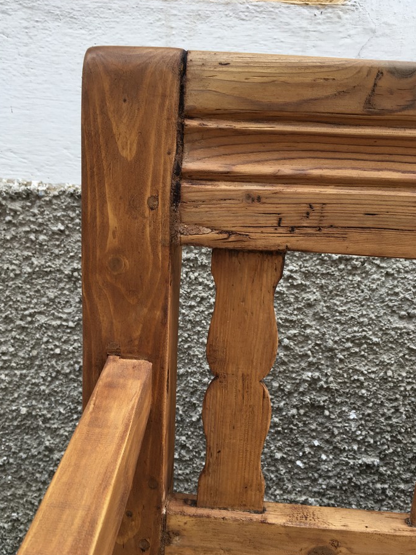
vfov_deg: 59.9
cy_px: 274
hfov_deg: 46.8
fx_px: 480
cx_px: 208
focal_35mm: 30
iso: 25
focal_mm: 4.15
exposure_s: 1/50
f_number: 2.2
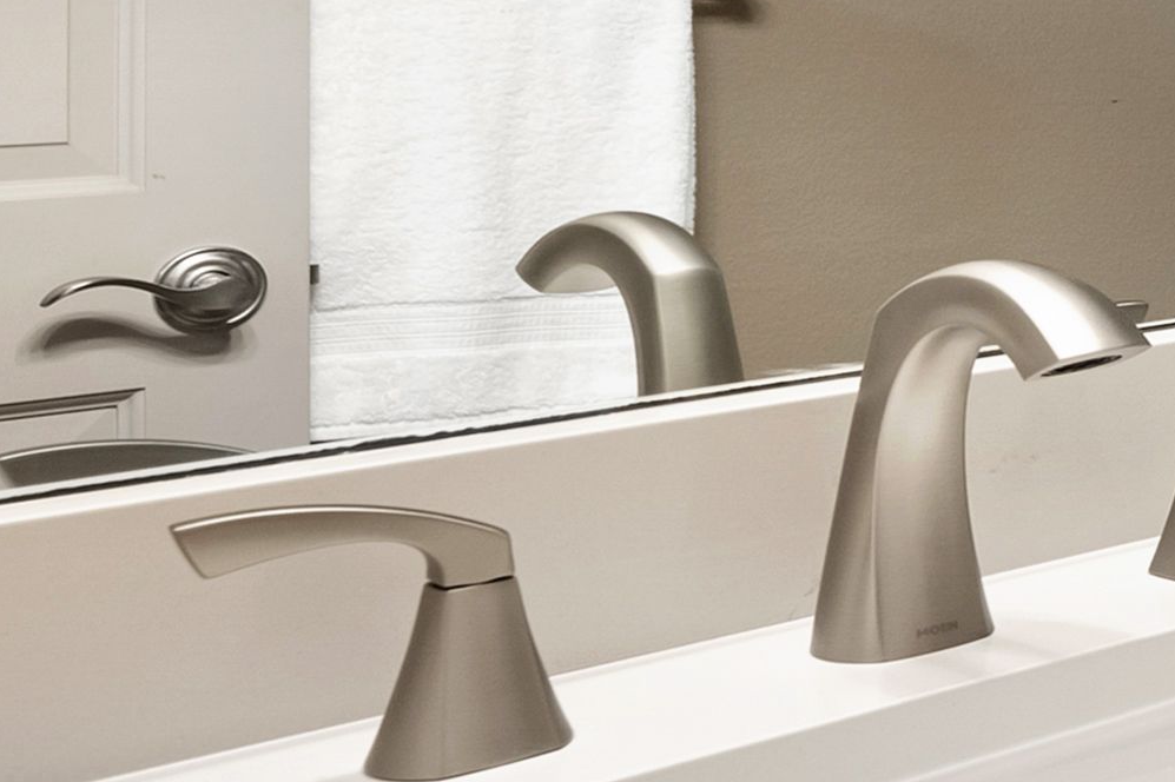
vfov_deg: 20.5
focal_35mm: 64
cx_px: 2407
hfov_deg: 18.5
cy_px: -17
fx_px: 2088
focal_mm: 15
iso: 640
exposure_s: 1/4
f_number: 8
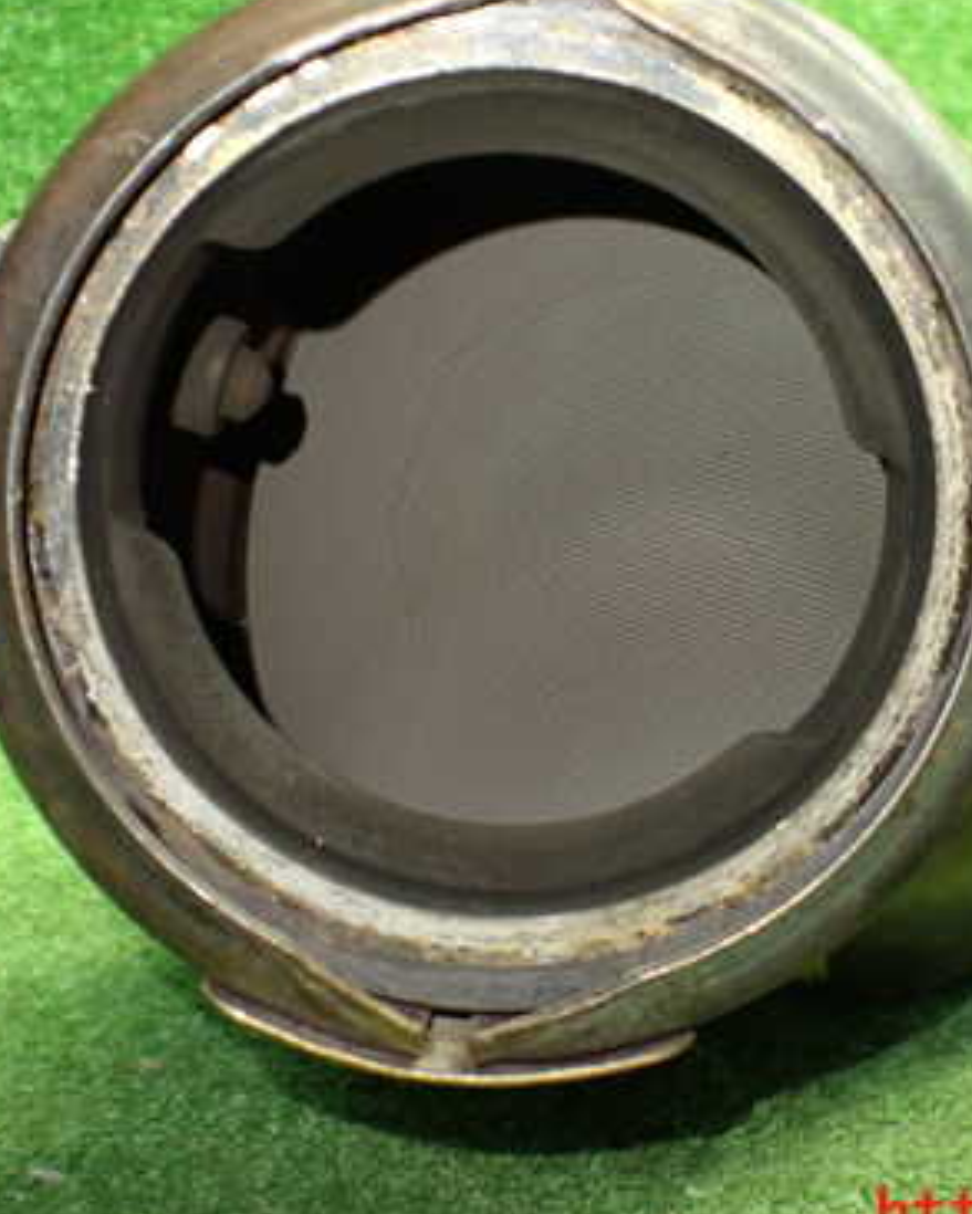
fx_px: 1725
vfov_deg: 38.7
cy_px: 514
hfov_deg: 31.3
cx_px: 630
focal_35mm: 48
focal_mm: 5.4
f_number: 2.3
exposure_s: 1/60
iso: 800
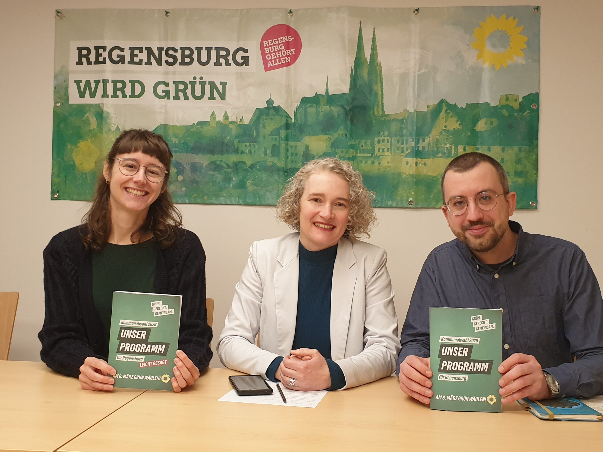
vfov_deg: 53.1
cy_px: 226
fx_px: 453
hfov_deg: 67.3
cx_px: 302
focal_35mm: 26
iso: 200
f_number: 2.4
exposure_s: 1/50
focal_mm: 4.3
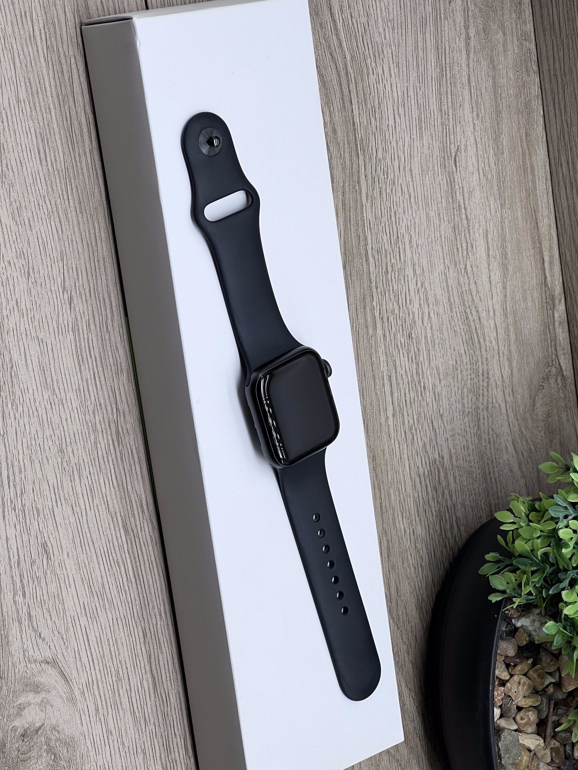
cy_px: 389
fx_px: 1737
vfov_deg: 25.0
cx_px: 290
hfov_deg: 18.9
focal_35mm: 78
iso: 32
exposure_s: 1/99
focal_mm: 9
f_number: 2.8
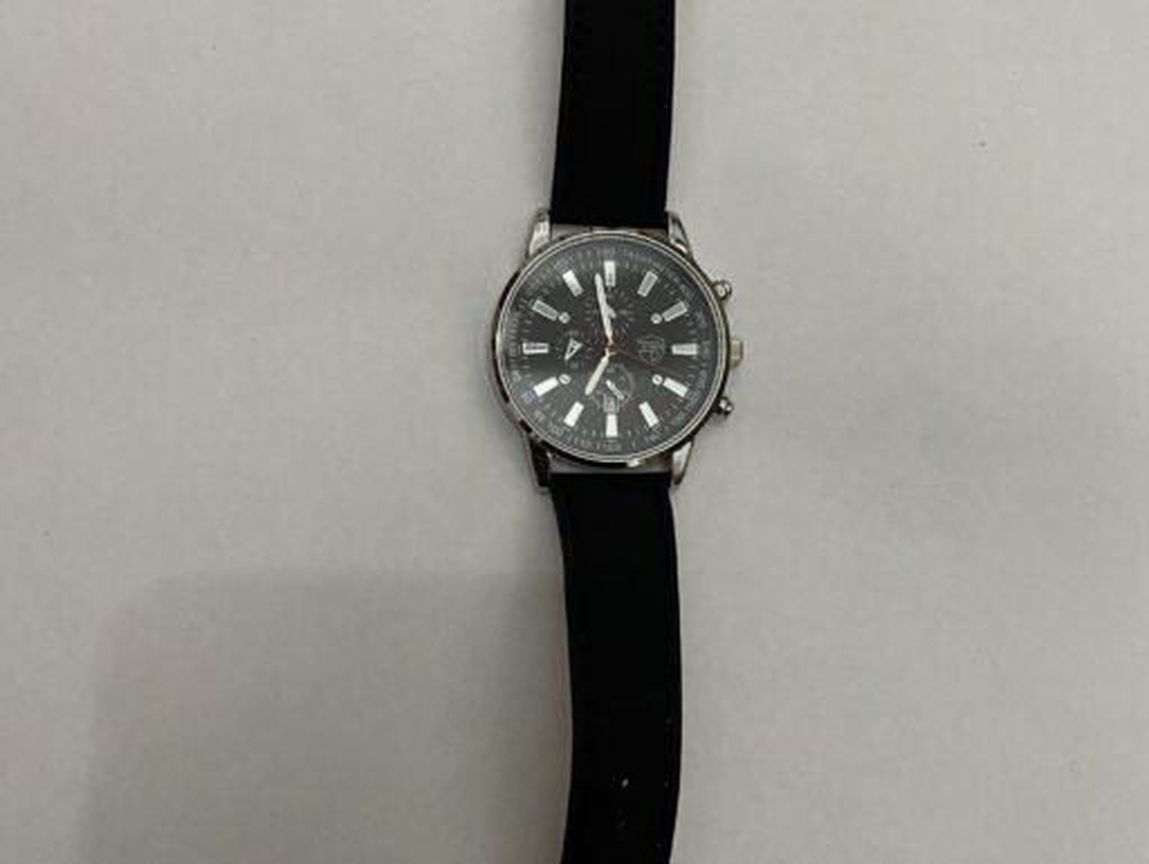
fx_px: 864
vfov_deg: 53.1
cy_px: 432
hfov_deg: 67.3
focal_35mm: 26
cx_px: 574
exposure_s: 1/33
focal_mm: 4.25
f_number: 1.8
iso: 400
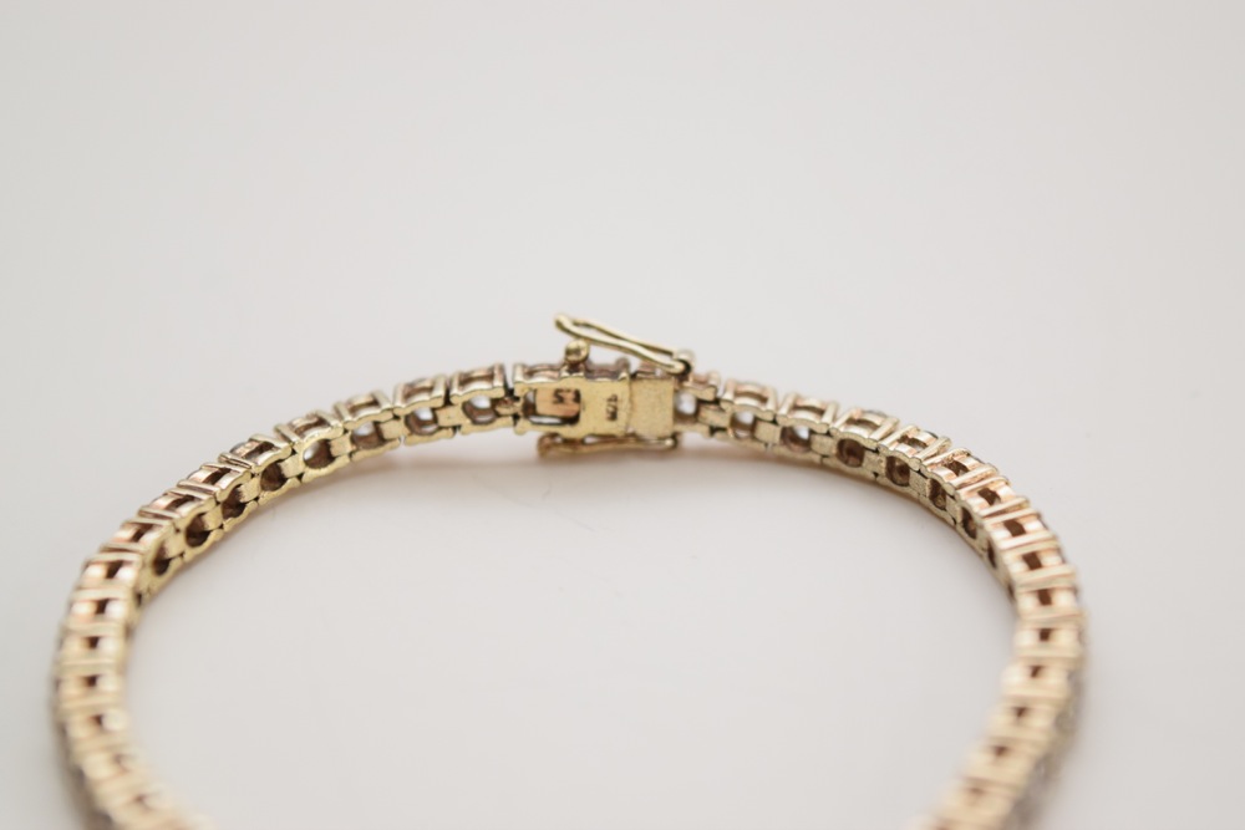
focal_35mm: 82
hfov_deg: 24.6
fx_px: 2853
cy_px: 415
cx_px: 622
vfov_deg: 16.6
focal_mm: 55
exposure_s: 1/80
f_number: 5.6
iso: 800
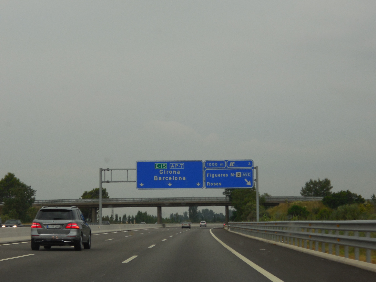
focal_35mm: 93
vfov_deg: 15.9
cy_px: 141
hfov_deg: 21.1
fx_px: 1010
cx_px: 188
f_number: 4.6
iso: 125
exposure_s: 1/80
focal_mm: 16.5
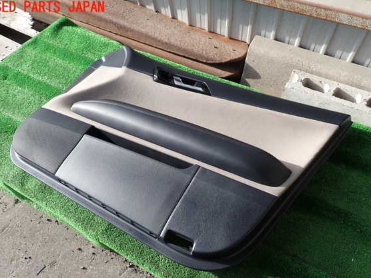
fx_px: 289
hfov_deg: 65.3
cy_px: 149
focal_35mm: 27
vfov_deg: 51.3
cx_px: 183
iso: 100
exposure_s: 1/320
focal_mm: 4.5
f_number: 2.8
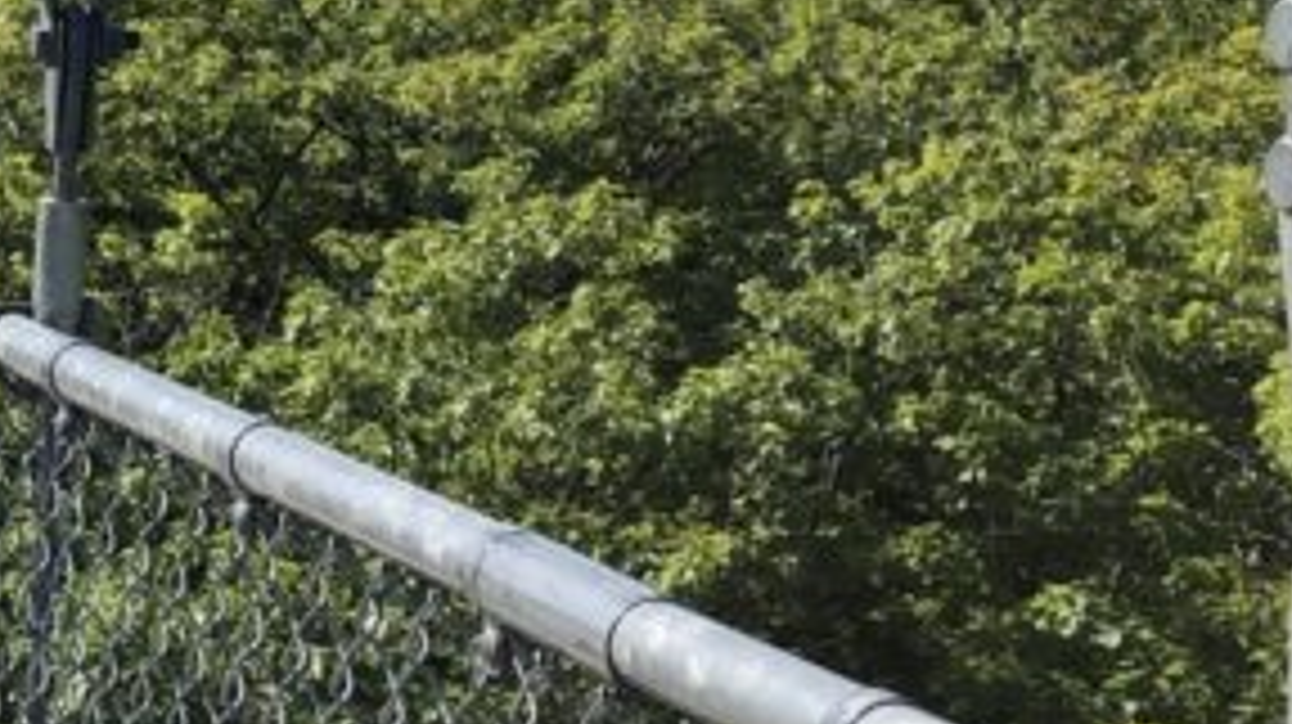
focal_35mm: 109
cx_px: -851
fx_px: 3732
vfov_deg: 11.1
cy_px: 166
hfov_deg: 17.0
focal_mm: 3.99
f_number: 1.8
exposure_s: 1/3003
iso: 25
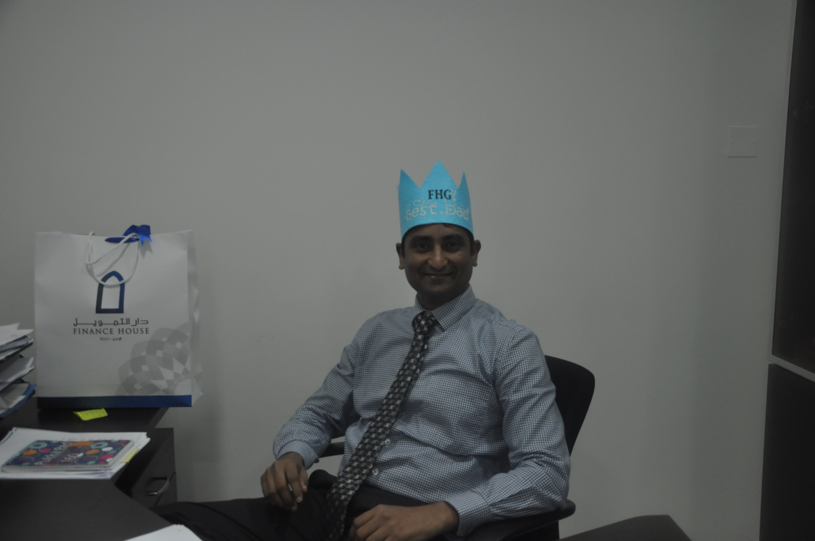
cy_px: 270
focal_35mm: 36
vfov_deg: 36.8
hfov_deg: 53.2
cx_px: 408
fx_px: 814
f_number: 3.8
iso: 800
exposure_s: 1/160
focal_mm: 24
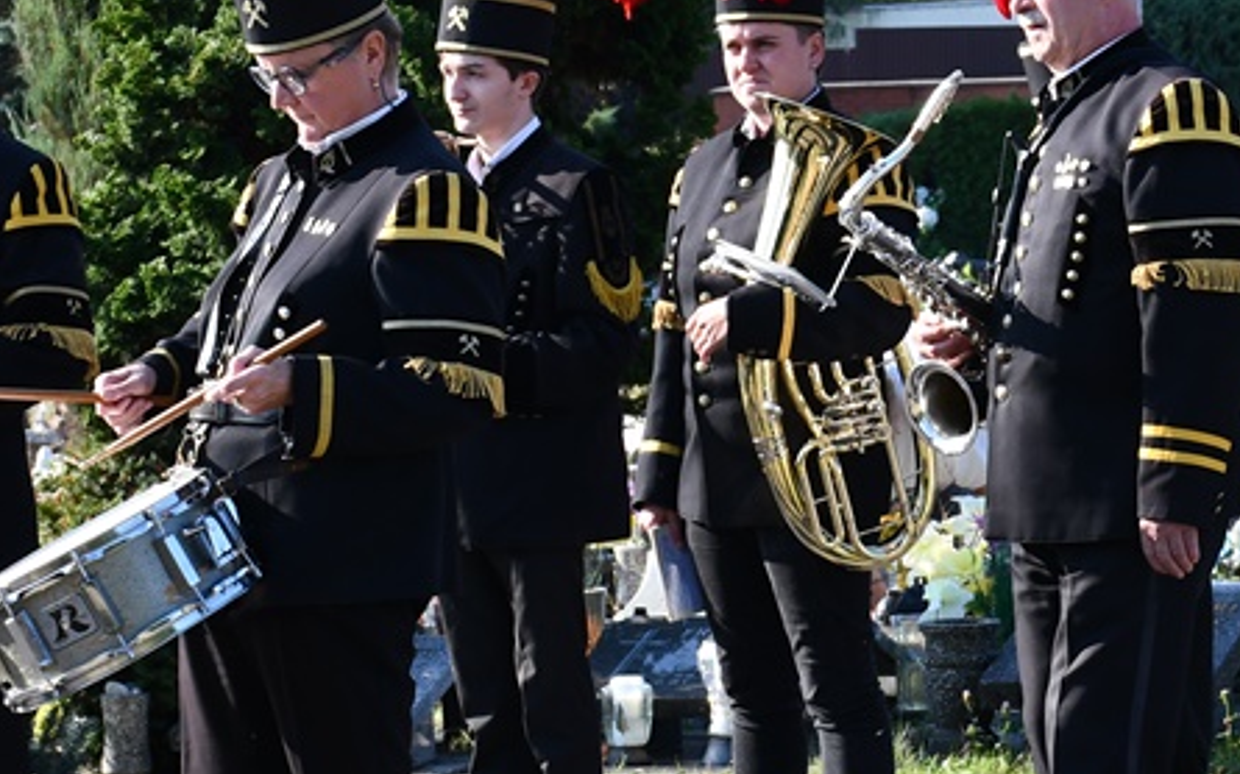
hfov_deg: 12.1
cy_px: 354
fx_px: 5846
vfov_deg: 7.6
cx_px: 931
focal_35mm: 173
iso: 200
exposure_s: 1/250
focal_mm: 42
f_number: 7.1
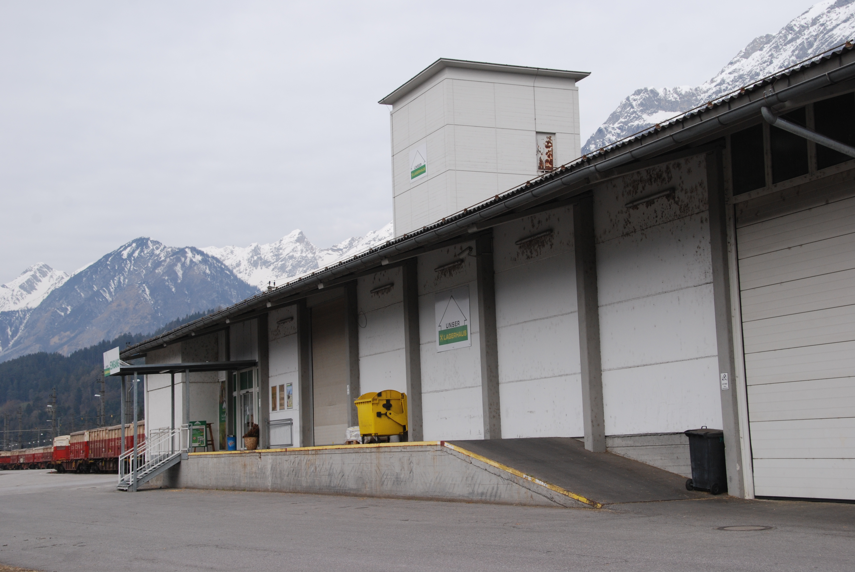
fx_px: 1248
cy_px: 286
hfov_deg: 37.8
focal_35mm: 52
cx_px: 428
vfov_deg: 25.8
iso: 250
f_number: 9
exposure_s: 1/320
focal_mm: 35
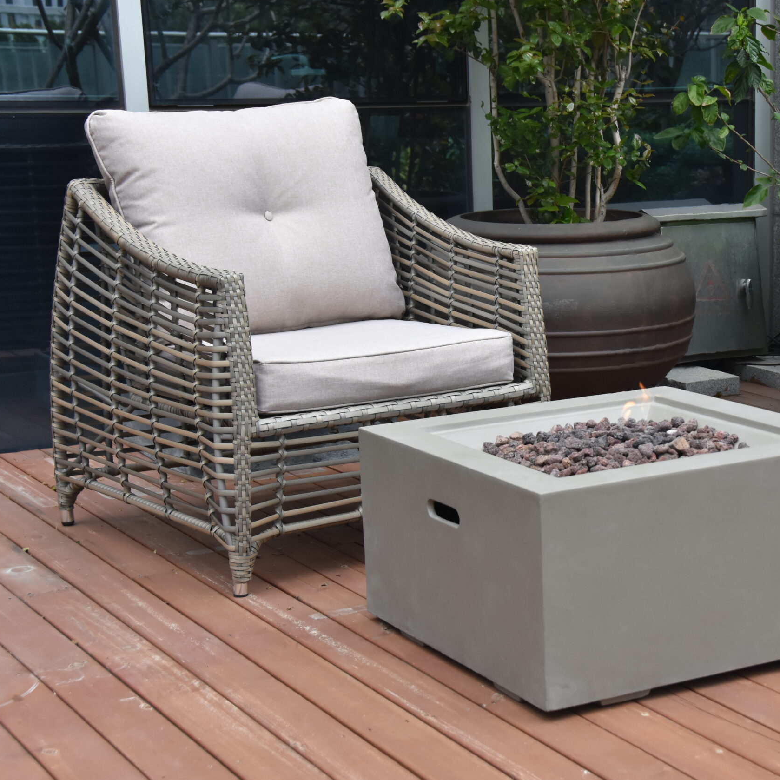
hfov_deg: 24.4
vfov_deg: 24.7
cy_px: 394
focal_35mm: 70
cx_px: 588
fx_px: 1785
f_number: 6.7
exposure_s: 1/180
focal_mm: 36
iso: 800
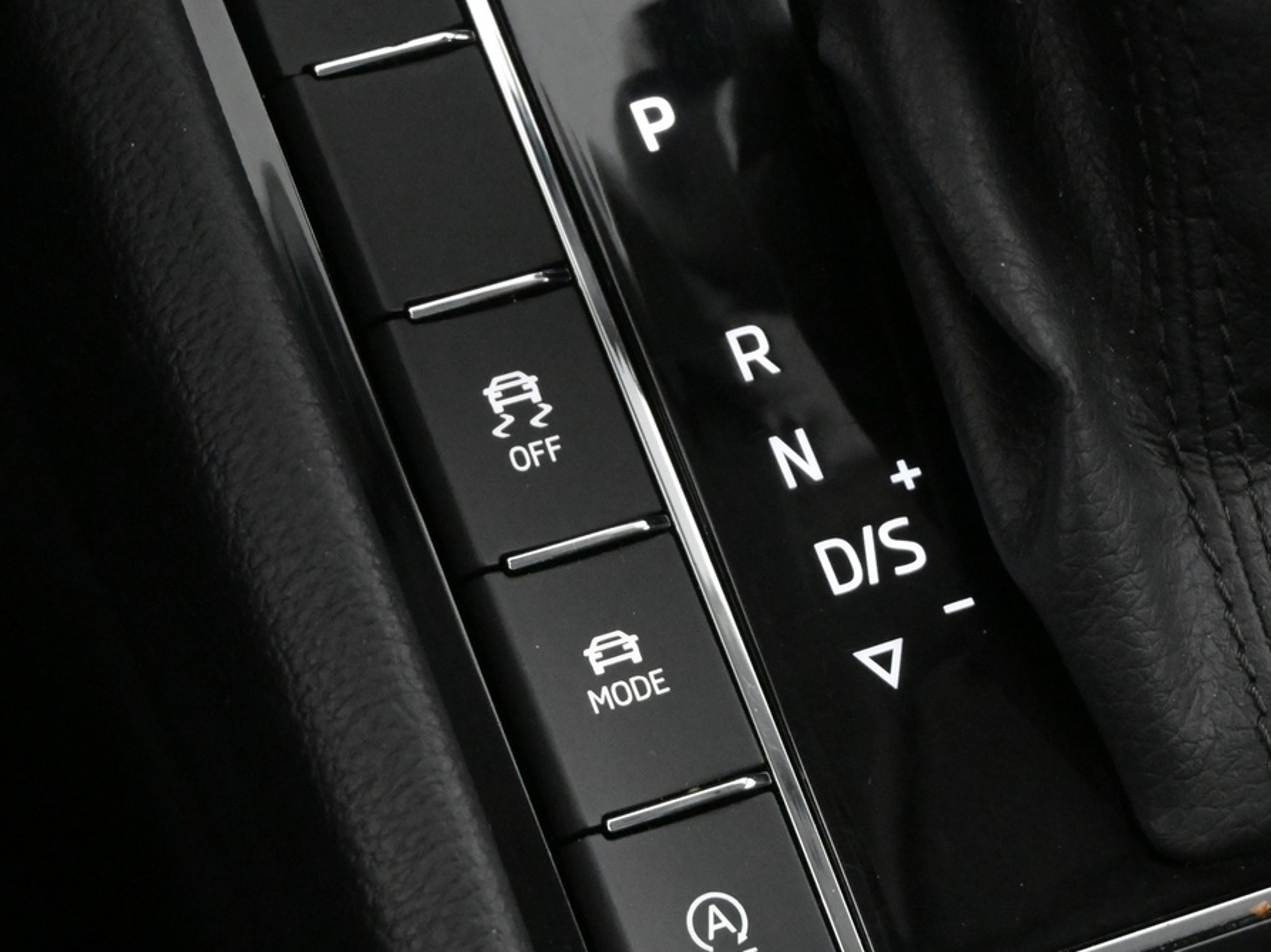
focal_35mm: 89
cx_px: 599
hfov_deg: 22.0
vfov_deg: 16.5
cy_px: 672
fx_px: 3267
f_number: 5
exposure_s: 1/50
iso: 6400
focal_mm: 34
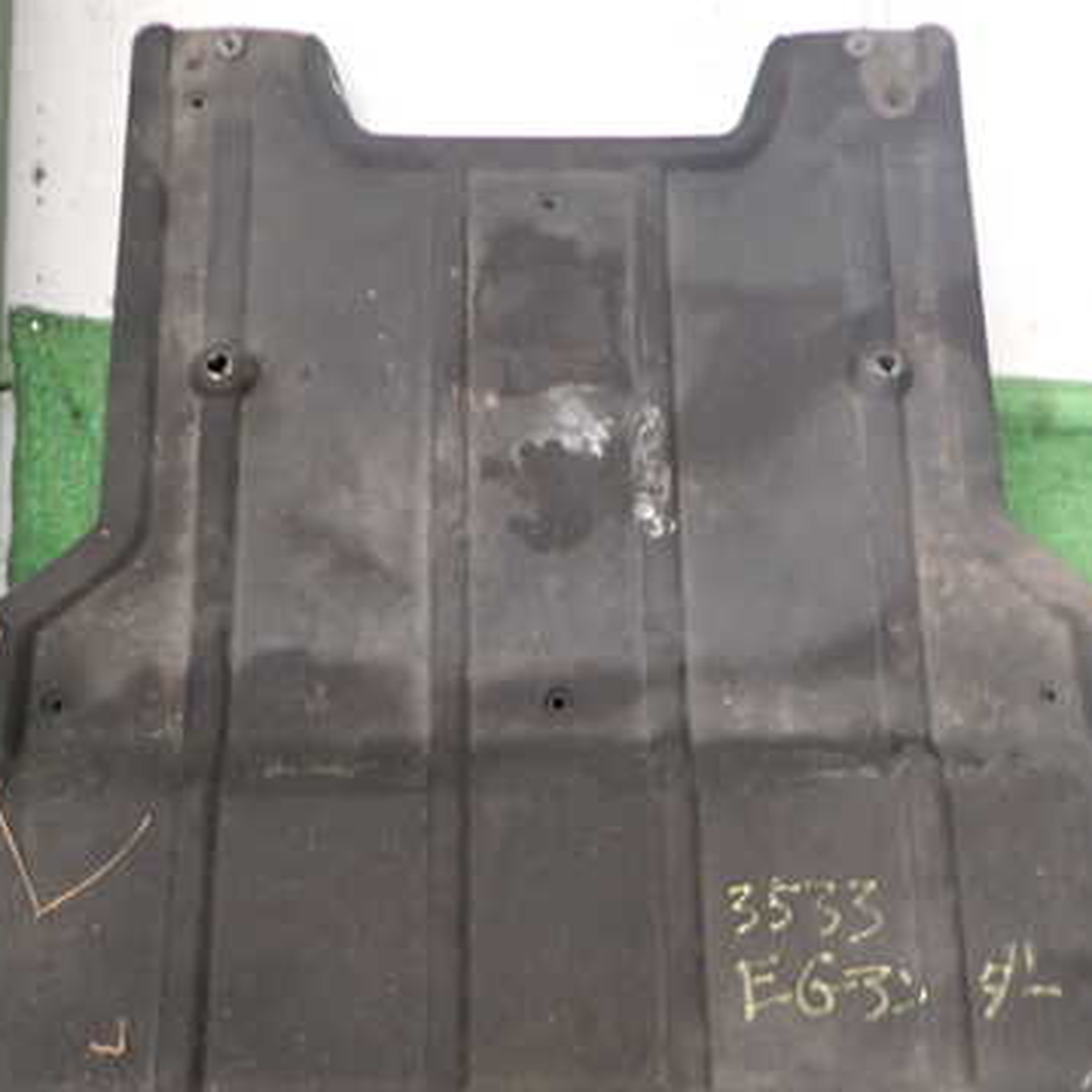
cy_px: 610
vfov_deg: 44.8
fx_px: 1321
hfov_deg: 44.9
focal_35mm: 37
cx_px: 537
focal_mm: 4.5
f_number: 2
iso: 250
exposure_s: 1/30
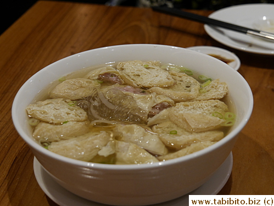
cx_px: 137
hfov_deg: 31.2
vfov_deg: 23.7
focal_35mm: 62
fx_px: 491
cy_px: 103
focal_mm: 31
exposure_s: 1/60
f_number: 5
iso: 1000
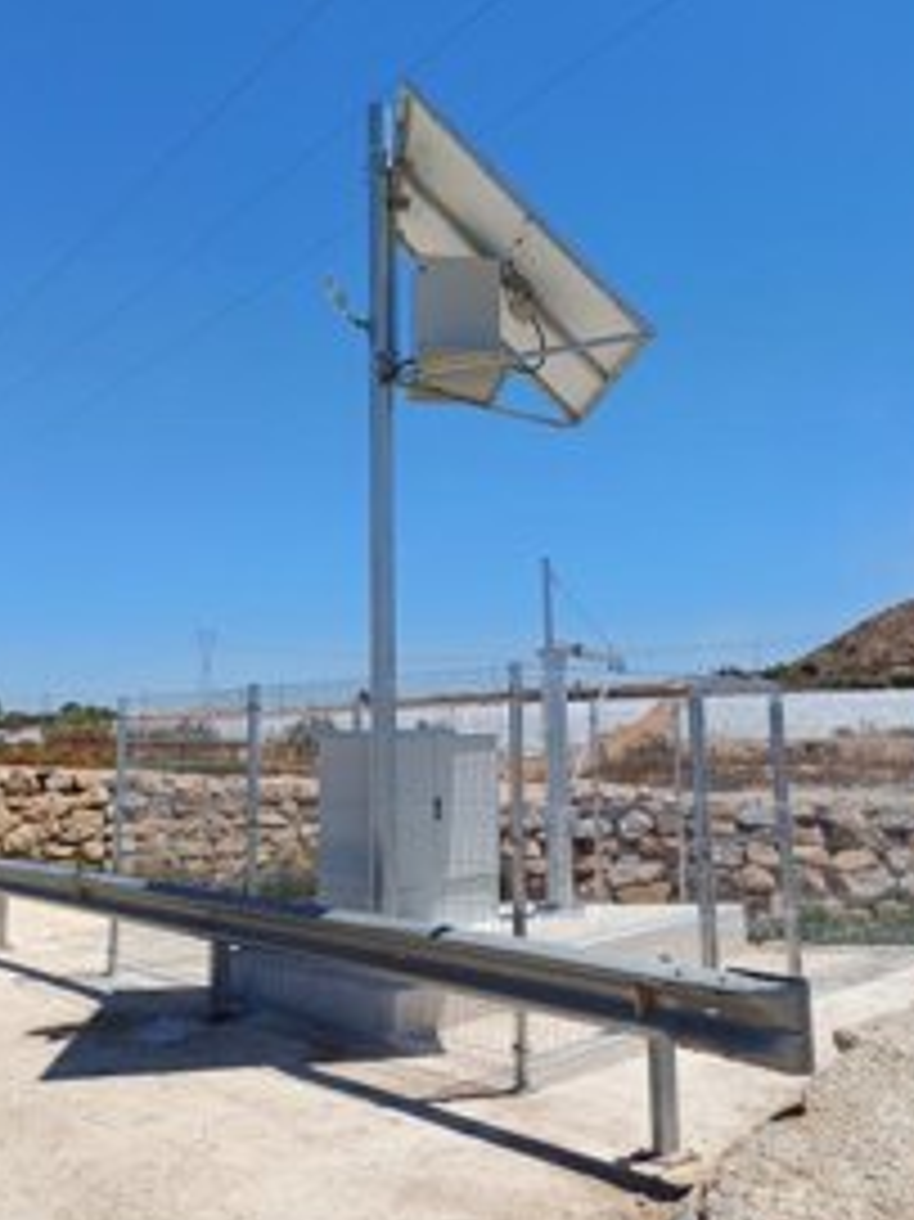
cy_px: 551
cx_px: 486
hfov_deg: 44.1
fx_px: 1127
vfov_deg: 56.7
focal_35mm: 32
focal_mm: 4.65
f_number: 1.8
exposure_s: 1/2066
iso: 50
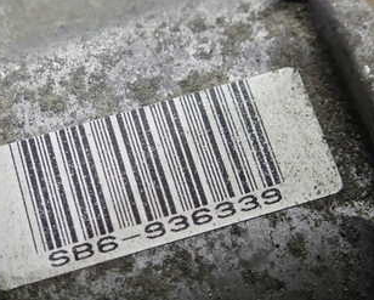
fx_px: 632
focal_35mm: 57
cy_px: 164
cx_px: 140
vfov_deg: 26.7
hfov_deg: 32.8
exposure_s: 1/125
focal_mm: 5.5
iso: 400
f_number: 2.3
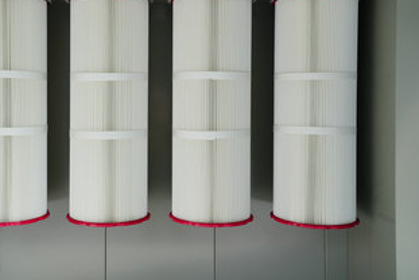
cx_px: 154
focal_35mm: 45
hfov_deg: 43.2
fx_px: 524
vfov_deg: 29.8
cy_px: 107
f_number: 8
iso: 400
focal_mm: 35
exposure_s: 1/125
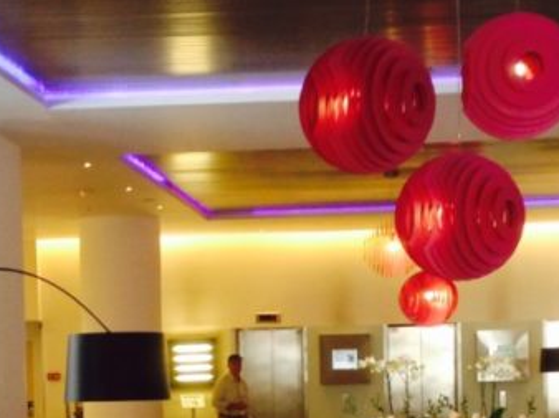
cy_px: 407
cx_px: 220
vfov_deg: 13.8
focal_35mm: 106
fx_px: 1711
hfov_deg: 18.5
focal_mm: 4.28
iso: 64
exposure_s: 1/15
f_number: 2.4
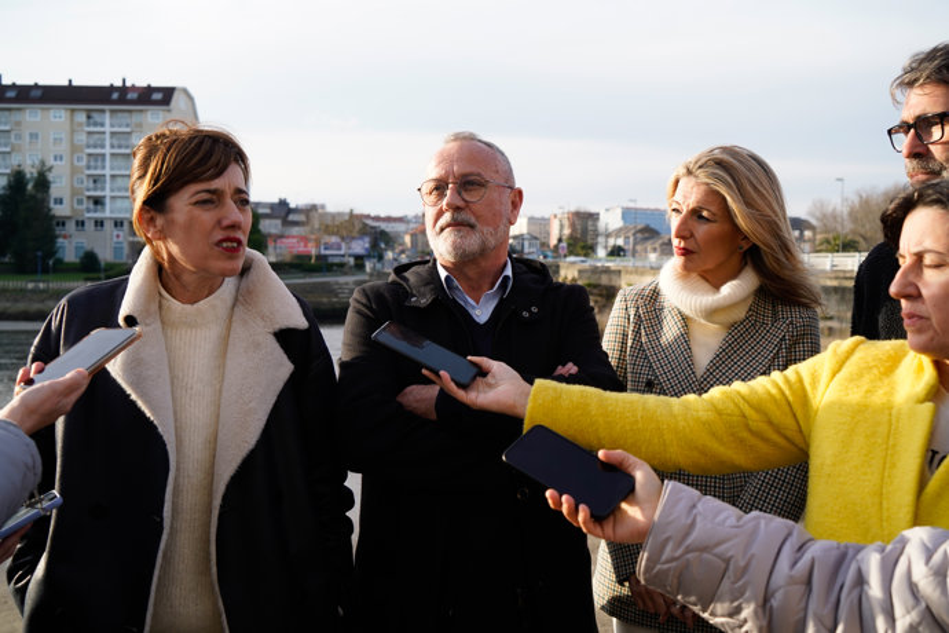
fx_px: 975
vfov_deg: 35.9
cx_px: 474
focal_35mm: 37
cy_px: 316
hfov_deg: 51.9
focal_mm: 37
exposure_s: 1/640
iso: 400
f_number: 5.6
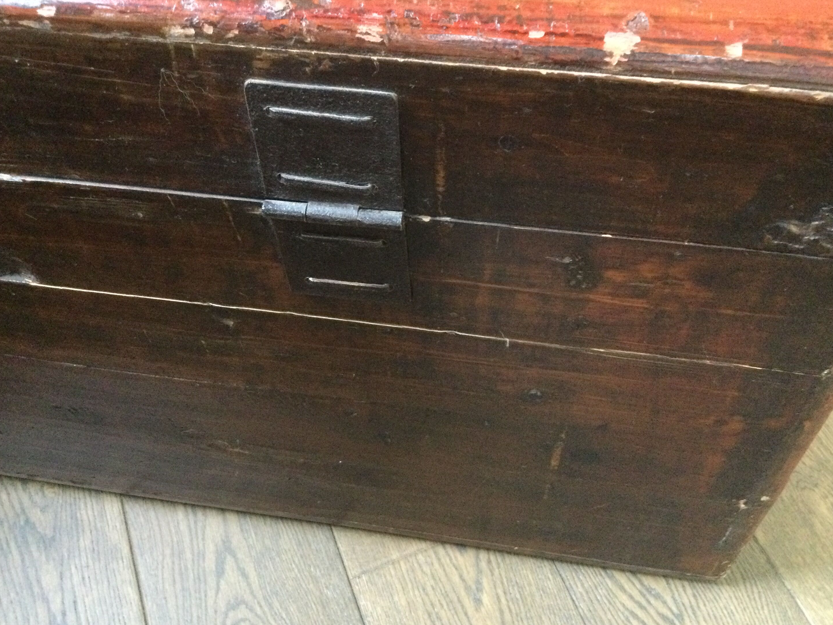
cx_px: 422
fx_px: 842
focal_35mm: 35
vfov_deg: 40.7
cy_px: 310
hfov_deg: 52.6
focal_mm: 3.3
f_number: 2.4
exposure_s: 1/17
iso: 320
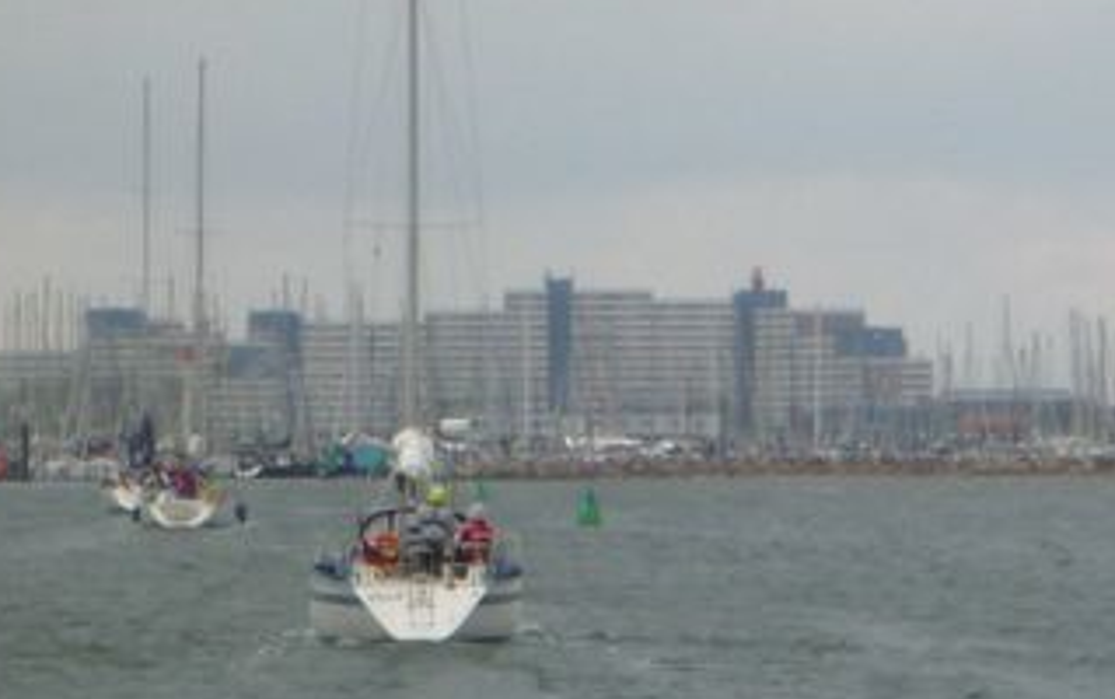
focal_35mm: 170
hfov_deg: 12.3
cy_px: 259
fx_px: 5170
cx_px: 594
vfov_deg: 7.7
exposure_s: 1/160
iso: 100
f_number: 5.9
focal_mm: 22.8
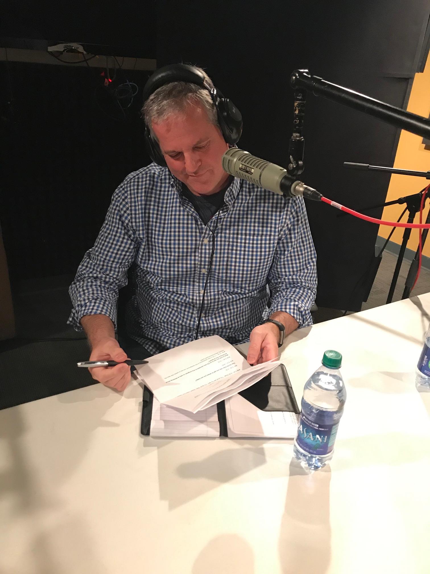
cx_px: 215
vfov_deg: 63.4
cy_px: 287
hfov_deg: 49.7
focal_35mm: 28
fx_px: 464
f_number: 1.8
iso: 100
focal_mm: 3.99
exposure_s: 1/12
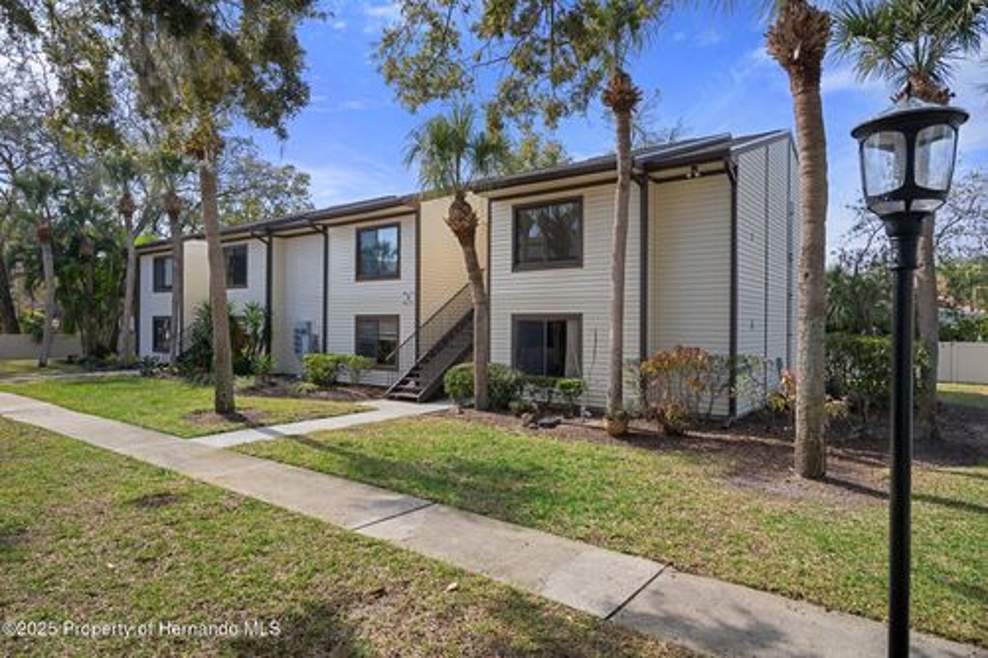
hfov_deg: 84.0
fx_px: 549
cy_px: 329
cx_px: 494
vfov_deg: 61.9
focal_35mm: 20
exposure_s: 1/100
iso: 320
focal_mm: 20
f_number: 8
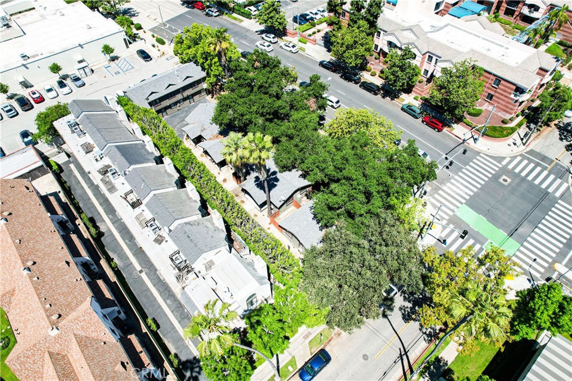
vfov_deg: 57.2
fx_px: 350
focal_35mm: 22
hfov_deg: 78.6
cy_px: 190
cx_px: 286
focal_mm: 8.38
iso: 100
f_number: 2.8
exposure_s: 1/2000
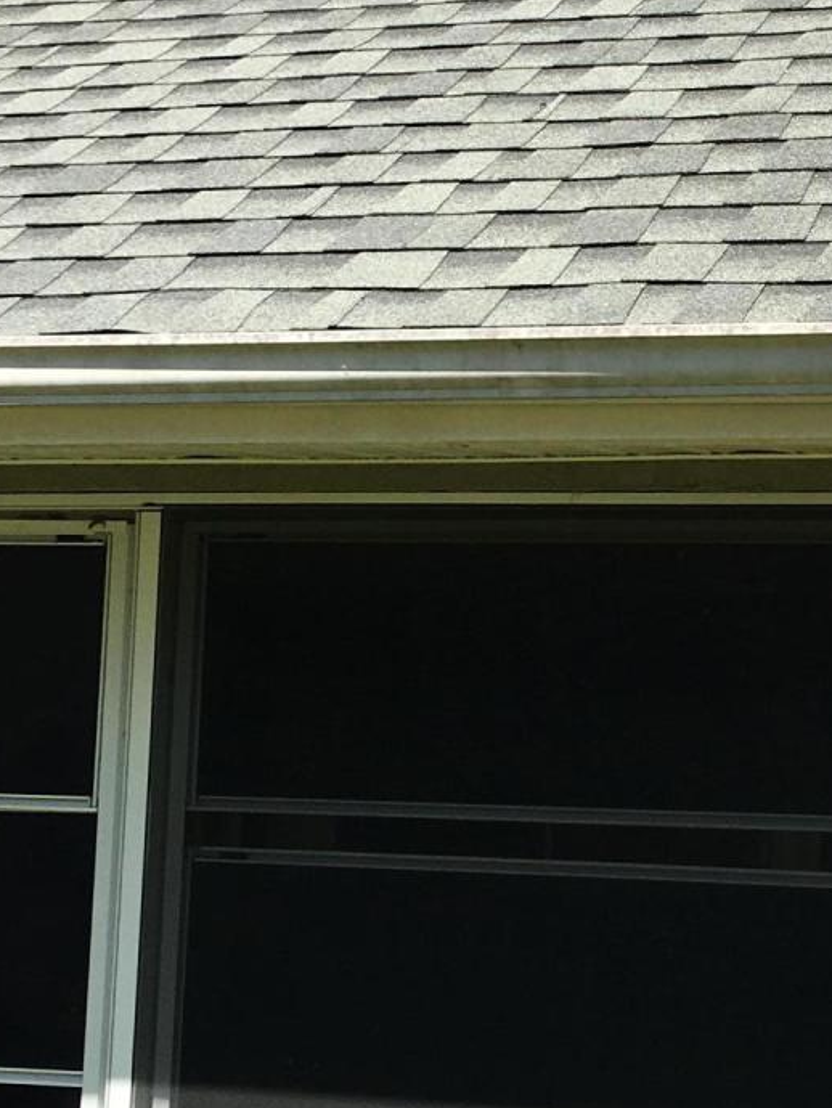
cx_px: 748
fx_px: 2690
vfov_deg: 23.2
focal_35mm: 84
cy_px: 393
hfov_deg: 17.3
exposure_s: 1/1202
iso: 25
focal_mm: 4.15
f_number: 2.2
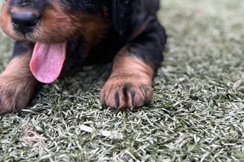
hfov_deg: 34.5
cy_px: 9
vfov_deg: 22.7
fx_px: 393
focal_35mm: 58
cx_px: 119
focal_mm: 5.7
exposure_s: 1/121
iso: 50
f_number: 1.5
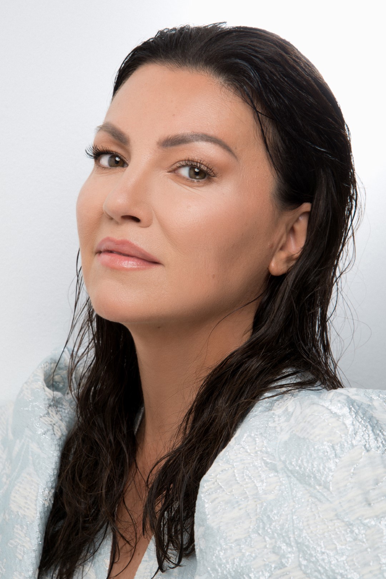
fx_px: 1687
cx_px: 193
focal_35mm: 105
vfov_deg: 19.4
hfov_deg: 13.1
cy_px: 290
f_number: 13
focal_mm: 105
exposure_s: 1/200
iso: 100
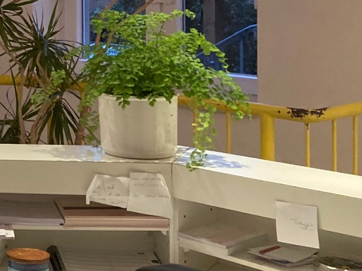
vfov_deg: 14.2
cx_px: -272
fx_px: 1067
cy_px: -37
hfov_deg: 16.4
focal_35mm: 102
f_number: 1.8
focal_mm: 3.99
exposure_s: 1/50
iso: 160
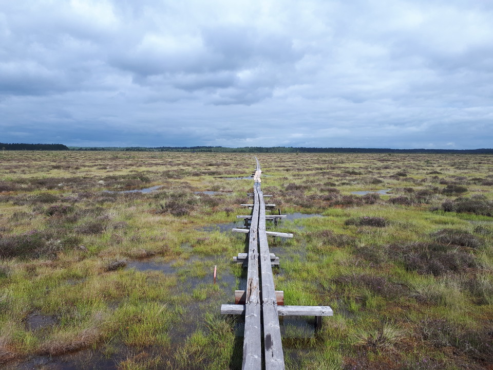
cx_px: 246
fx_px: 385
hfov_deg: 65.3
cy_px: 185
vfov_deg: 51.4
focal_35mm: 27
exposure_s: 1/1214
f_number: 1.9
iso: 40
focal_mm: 3.6
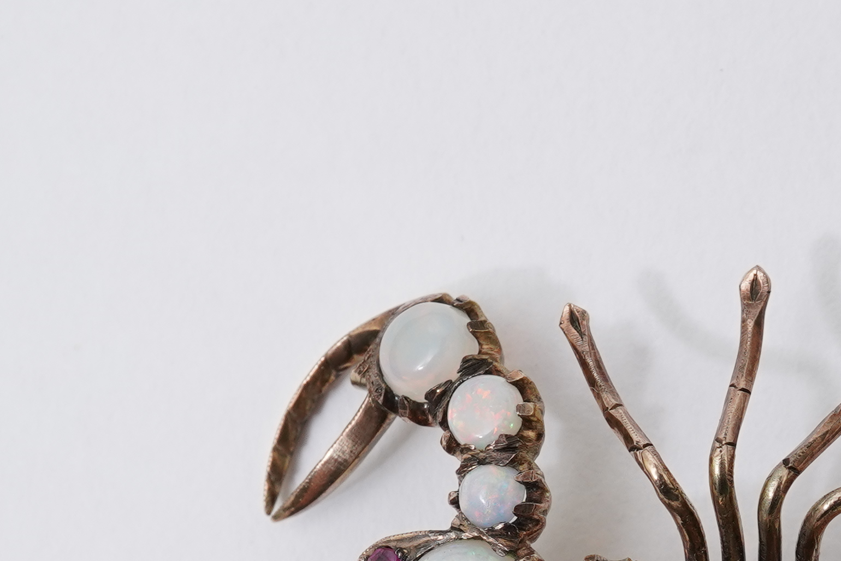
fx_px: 2687
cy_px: 637
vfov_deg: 11.7
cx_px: 815
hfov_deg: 17.4
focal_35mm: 115
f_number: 20
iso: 400
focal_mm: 30
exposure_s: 1/125
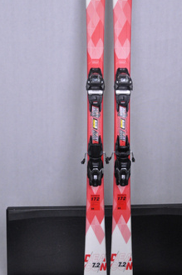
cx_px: 107
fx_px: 342
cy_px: 98
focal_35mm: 45
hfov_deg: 29.7
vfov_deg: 43.2
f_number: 9.5
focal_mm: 22
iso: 3200
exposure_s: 1/125
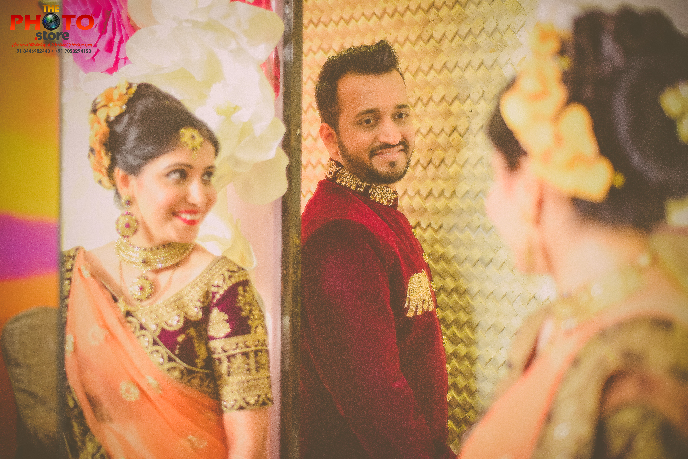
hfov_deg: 39.6
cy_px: 230
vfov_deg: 27.0
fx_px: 956
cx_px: 344
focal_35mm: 50
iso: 1000
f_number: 1.8
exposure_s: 1/100
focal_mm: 50
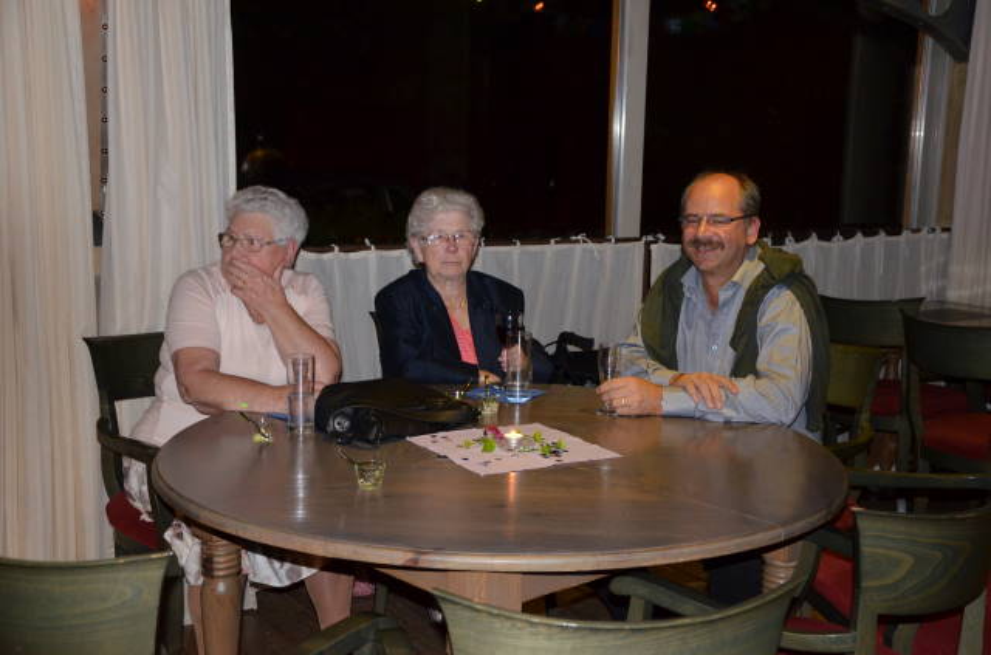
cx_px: 496
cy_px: 328
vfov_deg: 27.9
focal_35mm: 48
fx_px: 1318
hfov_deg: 41.2
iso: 1600
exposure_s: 1/60
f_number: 4.2
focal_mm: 32
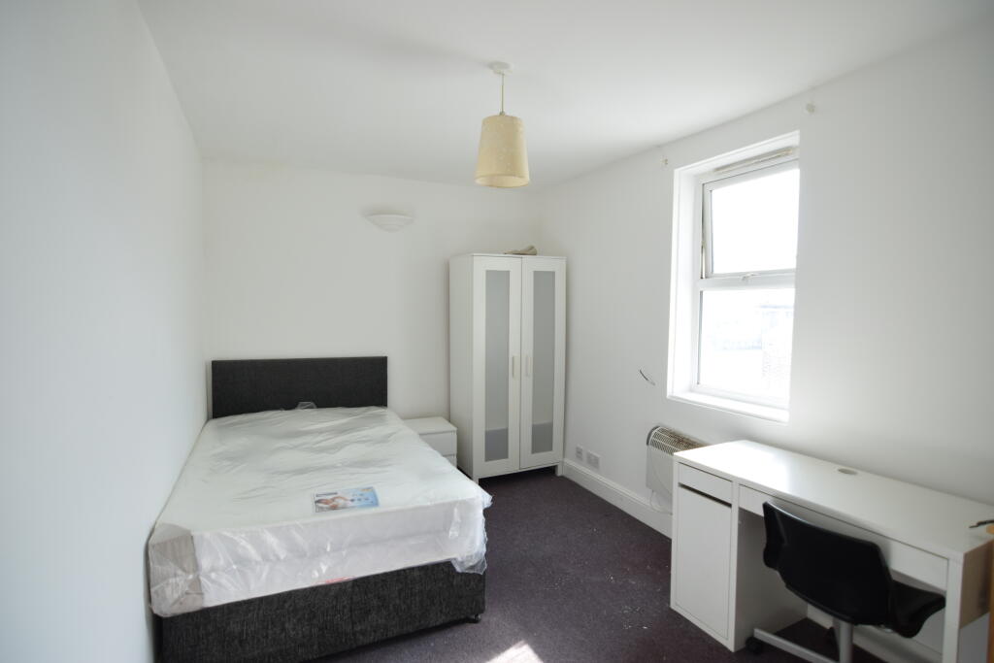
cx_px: 497
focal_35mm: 16
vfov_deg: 72.1
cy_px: 332
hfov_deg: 95.0
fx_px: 456
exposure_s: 1/640
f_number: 2.8
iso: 400
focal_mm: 11
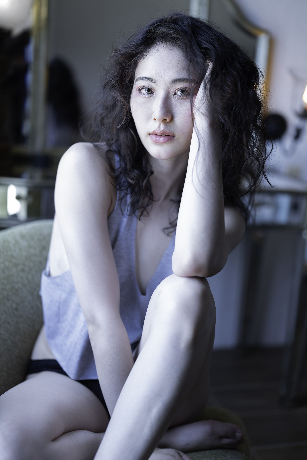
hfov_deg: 27.0
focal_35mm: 50
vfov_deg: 39.6
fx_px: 639
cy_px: 230
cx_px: 154
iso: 100
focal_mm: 50
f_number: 1.4
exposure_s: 1/125
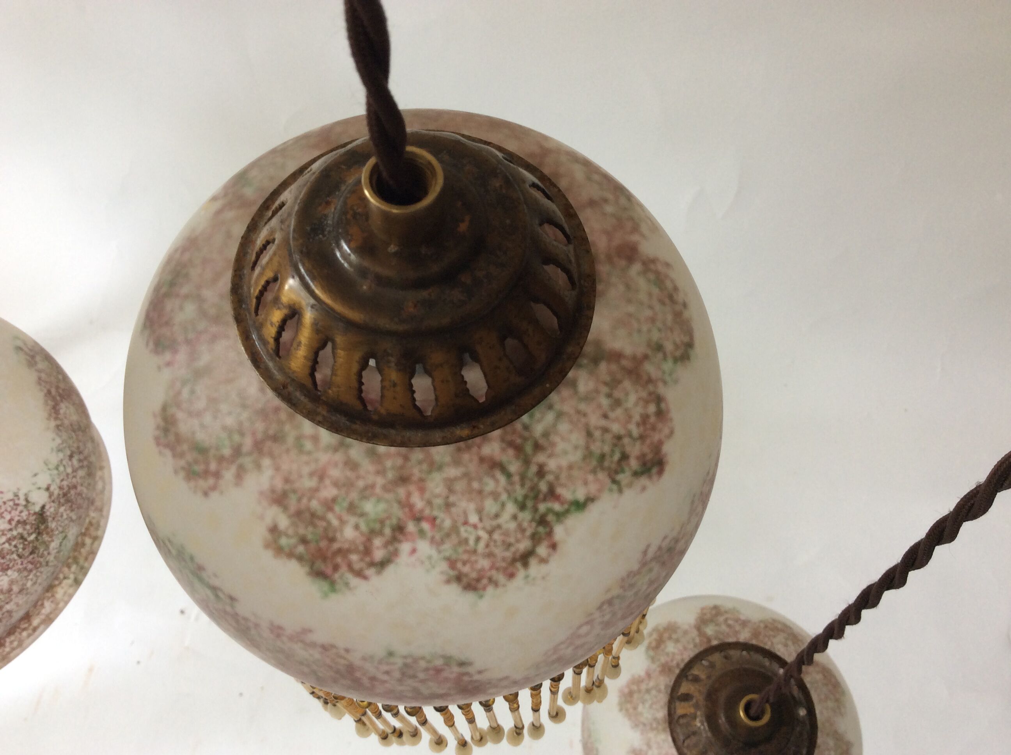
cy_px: 378
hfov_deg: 56.9
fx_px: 933
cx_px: 506
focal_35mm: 32
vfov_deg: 44.1
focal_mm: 3.3
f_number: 2.4
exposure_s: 1/50
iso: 40
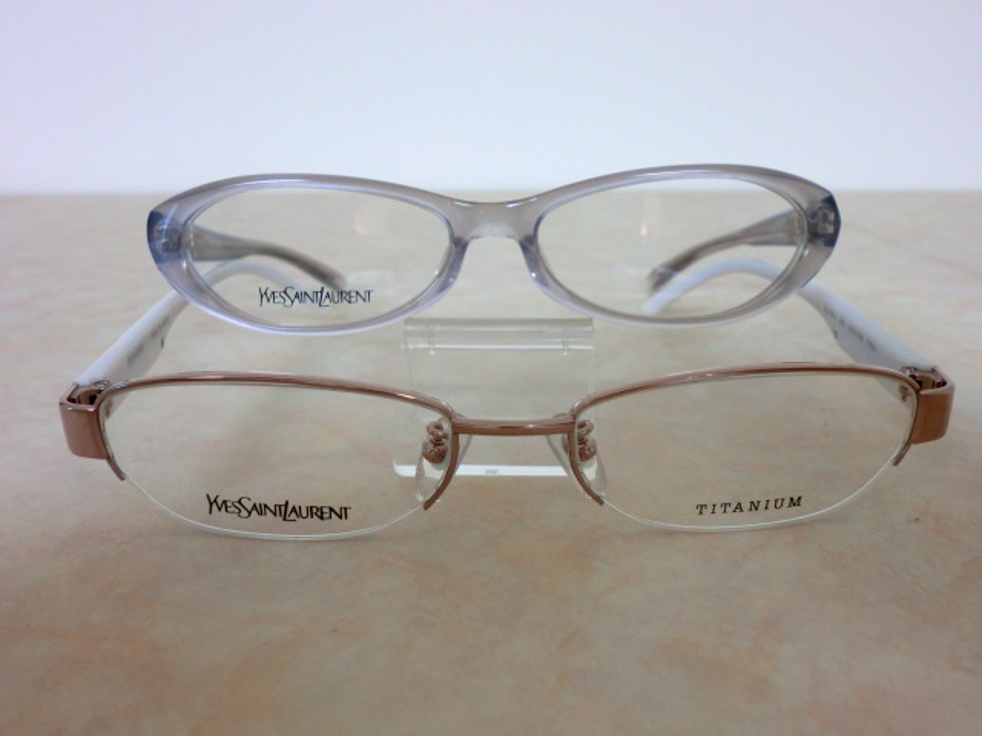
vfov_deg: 44.2
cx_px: 491
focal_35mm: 32
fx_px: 908
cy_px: 368
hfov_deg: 56.8
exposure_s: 1/60
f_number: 3.5
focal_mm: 5.8
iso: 200
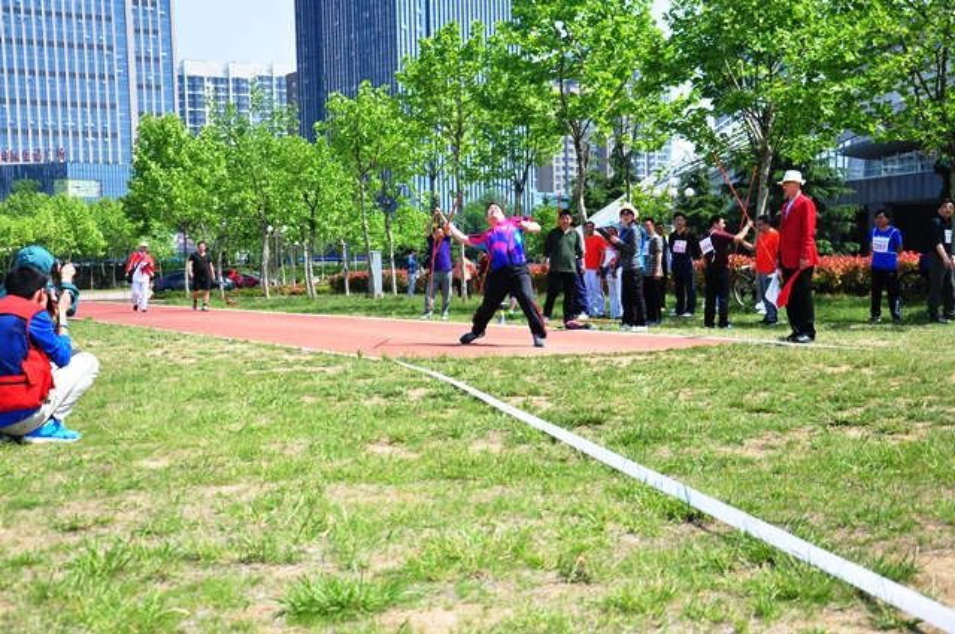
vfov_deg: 28.0
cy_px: 317
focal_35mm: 48
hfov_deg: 41.2
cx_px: 478
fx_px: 1272
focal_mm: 32
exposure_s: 1/2500
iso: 1000
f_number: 5.6
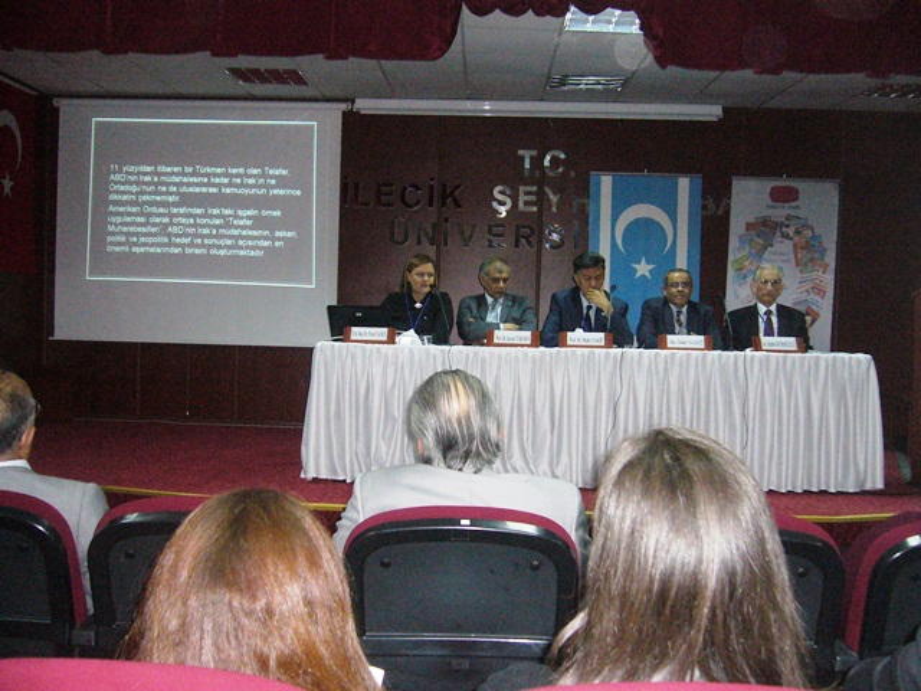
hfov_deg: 46.8
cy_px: 346
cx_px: 460
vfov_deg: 36.0
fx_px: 1064
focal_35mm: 40
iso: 400
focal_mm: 6.6
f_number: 3
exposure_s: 1/60
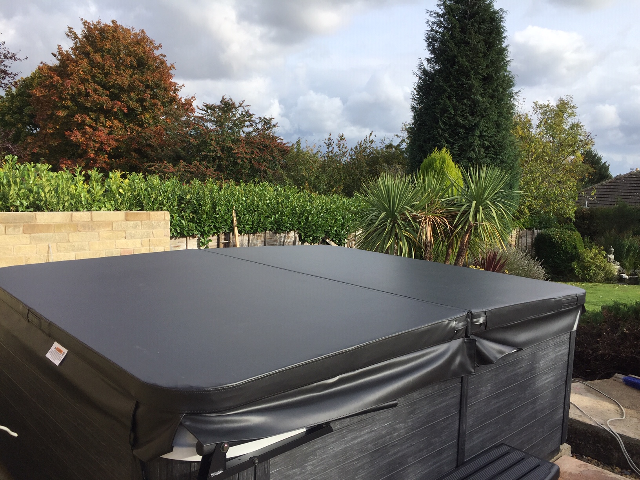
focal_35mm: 29
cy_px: 240
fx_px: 536
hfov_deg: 61.7
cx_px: 320
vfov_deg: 48.2
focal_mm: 4.15
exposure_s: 1/1099
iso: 32
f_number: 2.2
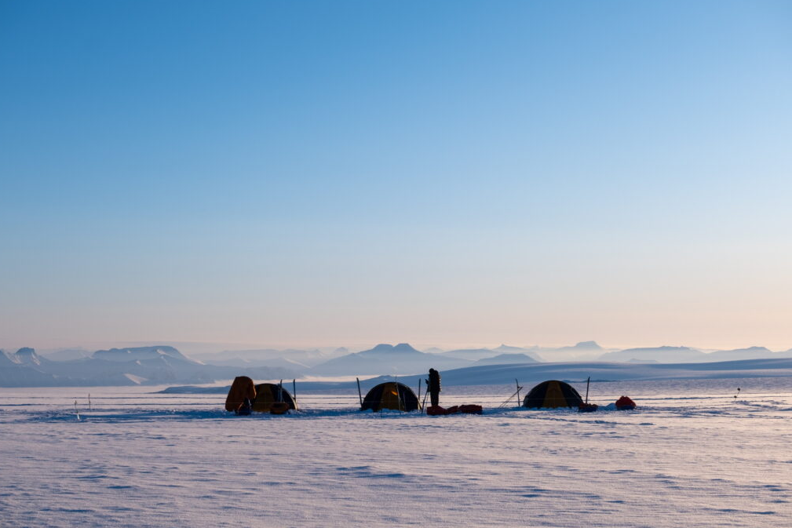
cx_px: 392
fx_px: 1518
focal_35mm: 69
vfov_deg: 19.7
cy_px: 263
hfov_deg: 29.2
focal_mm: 45
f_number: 7.1
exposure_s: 1/500
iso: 160
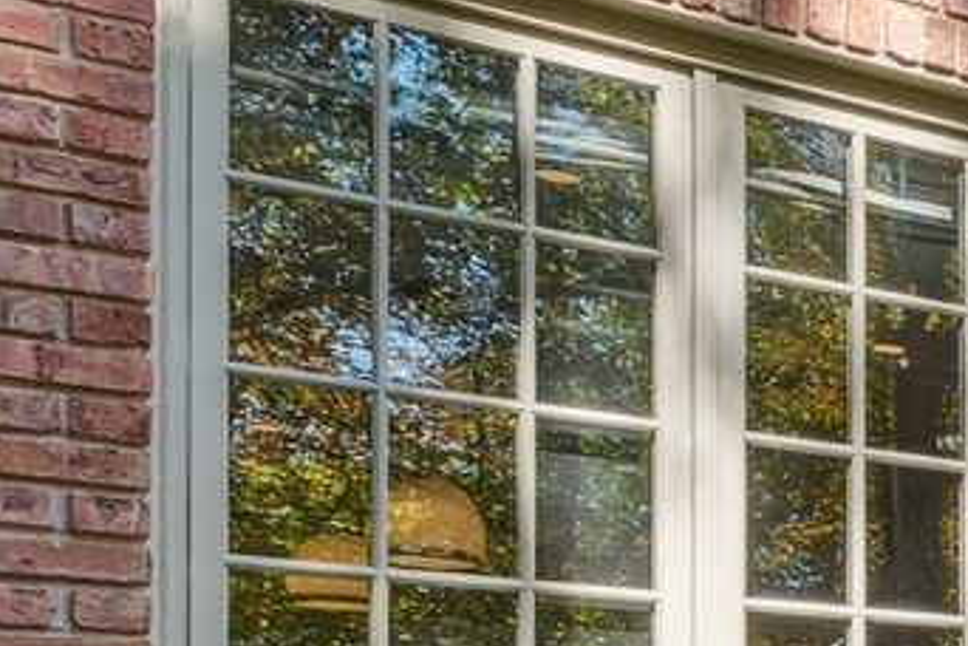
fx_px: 1909
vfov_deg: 18.0
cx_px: 2012
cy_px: 827
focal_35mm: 71
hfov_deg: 17.8
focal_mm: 10
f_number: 10
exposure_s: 1/400
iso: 200
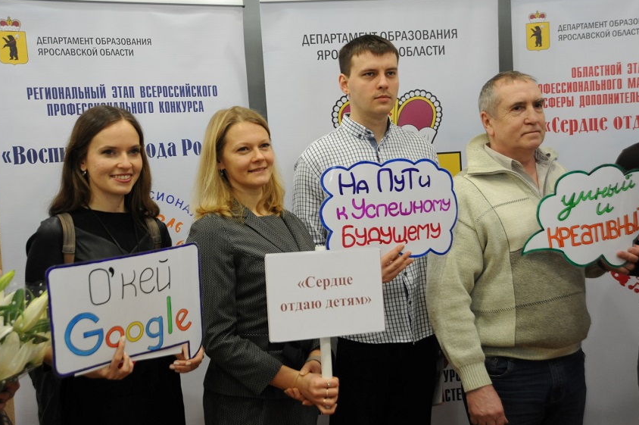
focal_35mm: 48
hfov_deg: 41.1
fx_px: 851
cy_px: 207
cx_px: 319
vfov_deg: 28.0
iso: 2000
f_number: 3.5
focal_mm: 45
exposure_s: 1/100
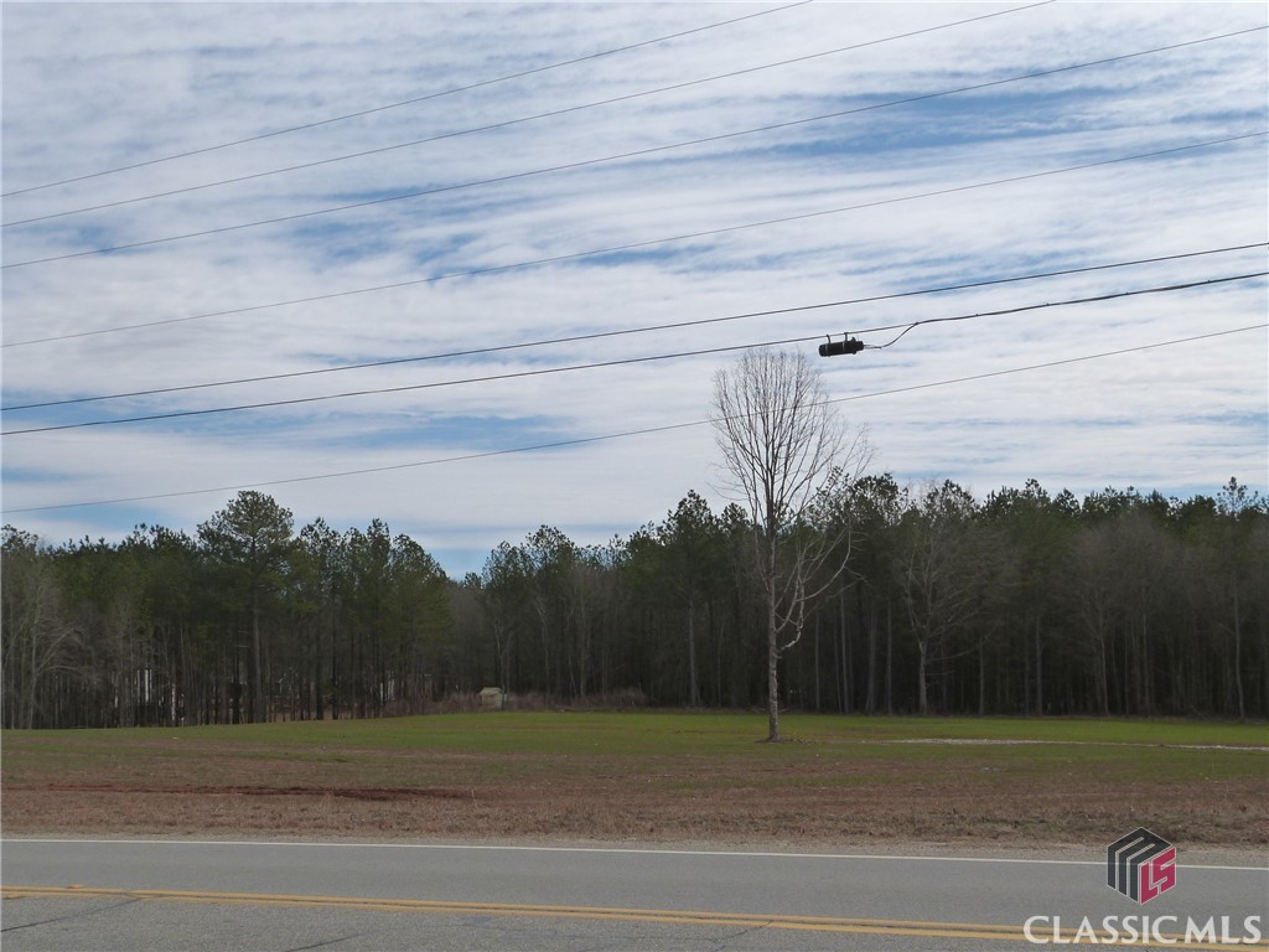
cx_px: 634
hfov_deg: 36.2
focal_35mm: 53
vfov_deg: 27.5
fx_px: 1943
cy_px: 476
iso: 160
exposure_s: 1/800
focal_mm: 9.4
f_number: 5.6
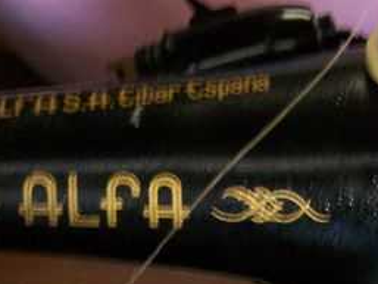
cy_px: 338
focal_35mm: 148
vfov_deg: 9.9
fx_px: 1617
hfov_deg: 13.3
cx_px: 163
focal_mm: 6.3
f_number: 2.8
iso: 160
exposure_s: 1/8
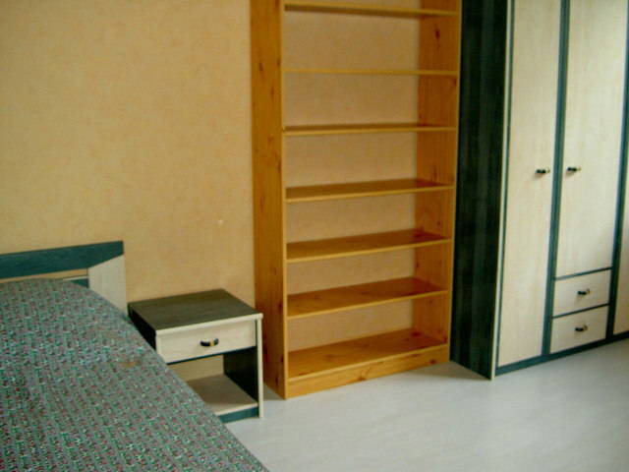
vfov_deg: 36.8
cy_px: 236
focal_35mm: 39
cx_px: 314
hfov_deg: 47.9
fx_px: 709
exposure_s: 1/59.5
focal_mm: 8
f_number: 2.8
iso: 100
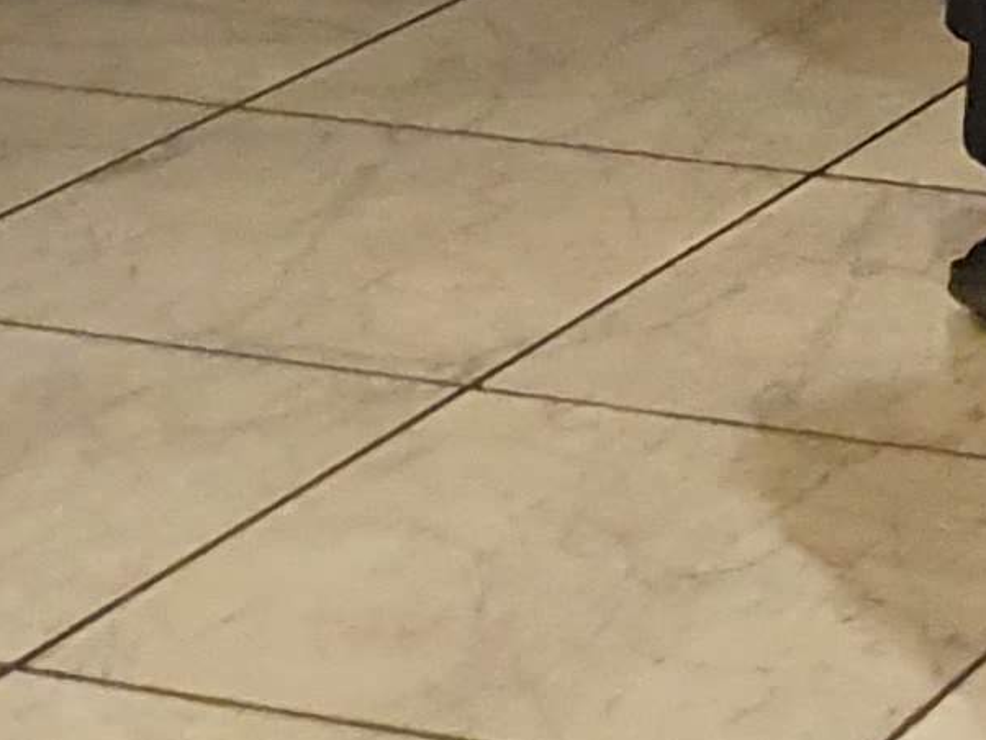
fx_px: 4958
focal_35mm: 174
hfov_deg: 11.0
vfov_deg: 7.6
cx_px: 1346
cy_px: -1331
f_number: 1.5
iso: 500
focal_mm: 4.32
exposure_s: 1/33
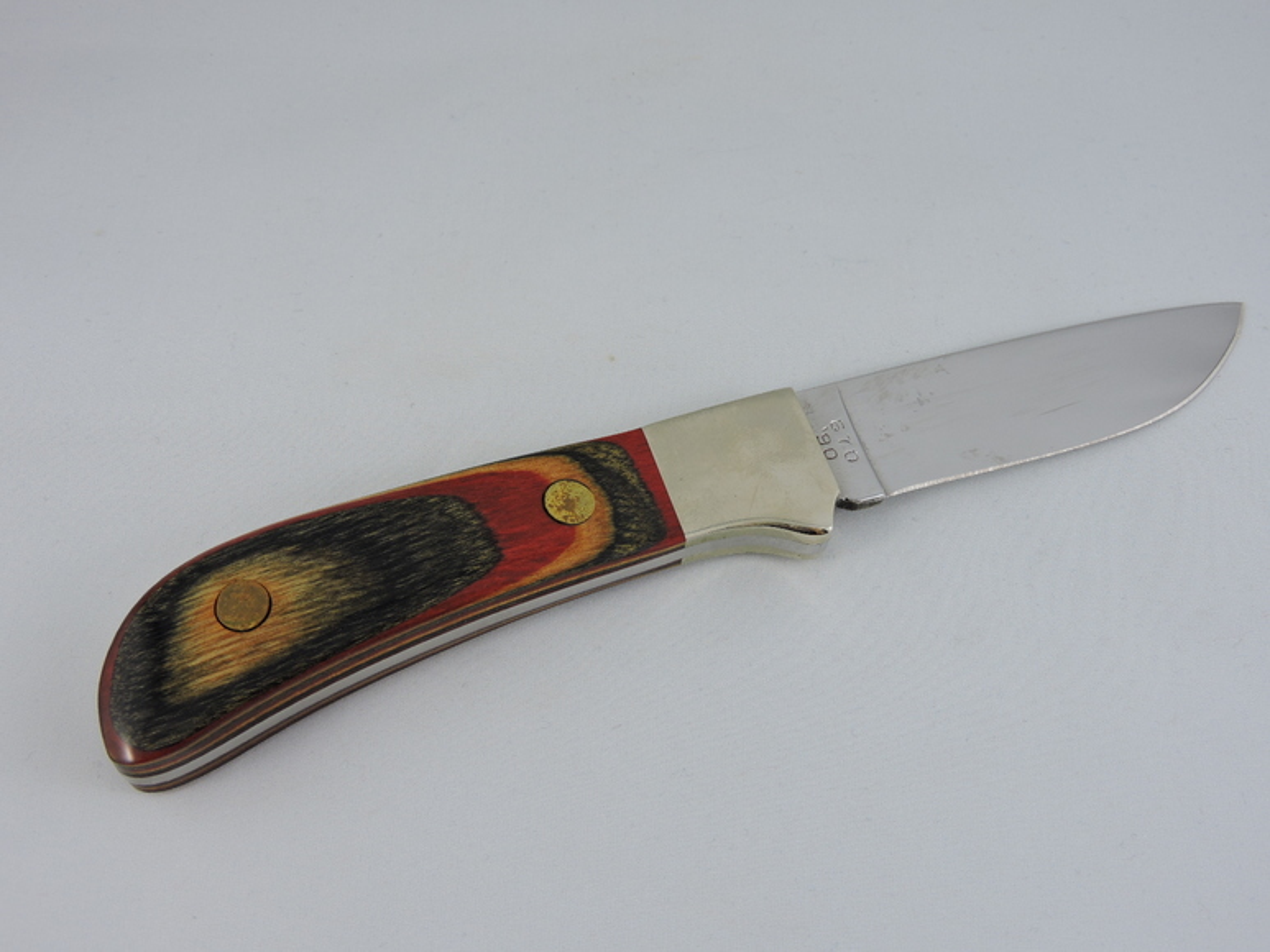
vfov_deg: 36.0
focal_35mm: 40
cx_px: 635
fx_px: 1468
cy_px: 476
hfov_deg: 46.8
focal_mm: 7.2
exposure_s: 1/60
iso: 100
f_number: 3.8
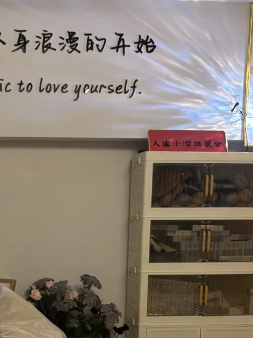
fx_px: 643
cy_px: 311
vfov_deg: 28.2
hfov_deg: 21.9
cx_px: 40
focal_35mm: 66
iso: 160
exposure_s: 1/60
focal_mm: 5.96
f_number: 1.6
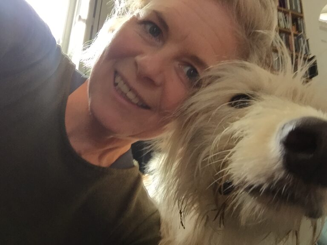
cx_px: 164
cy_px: 122
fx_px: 293
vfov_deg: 45.4
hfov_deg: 58.4
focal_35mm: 31
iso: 100
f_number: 2.2
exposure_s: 1/33
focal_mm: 2.65
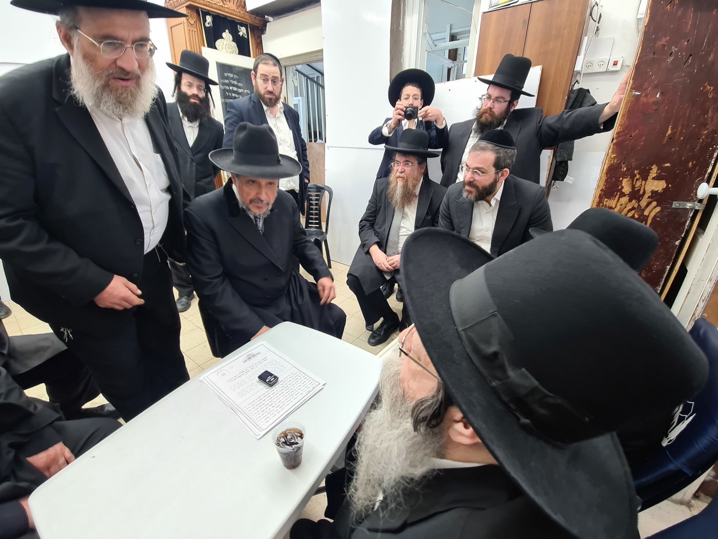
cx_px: 359
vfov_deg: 89.9
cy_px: 270
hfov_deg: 106.2
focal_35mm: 13
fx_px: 270
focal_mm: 2.22
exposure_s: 1/50
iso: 80
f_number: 2.2
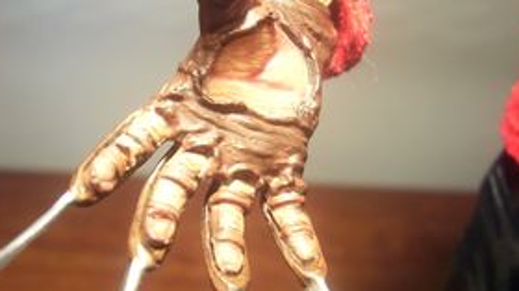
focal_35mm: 53
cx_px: 230
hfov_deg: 39.1
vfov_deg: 22.5
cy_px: 174
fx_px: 729
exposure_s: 1/45
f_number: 2.7
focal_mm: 5.6
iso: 80
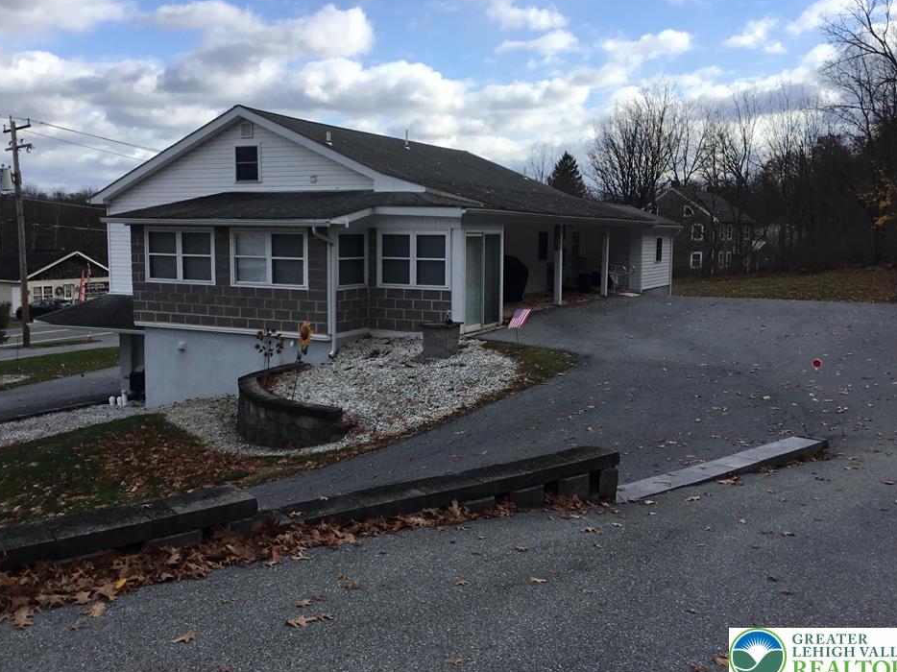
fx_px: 881
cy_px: 324
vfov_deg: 41.8
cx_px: 433
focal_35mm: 34
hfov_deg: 54.0
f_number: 2.4
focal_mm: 3.3
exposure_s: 1/1058
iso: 25
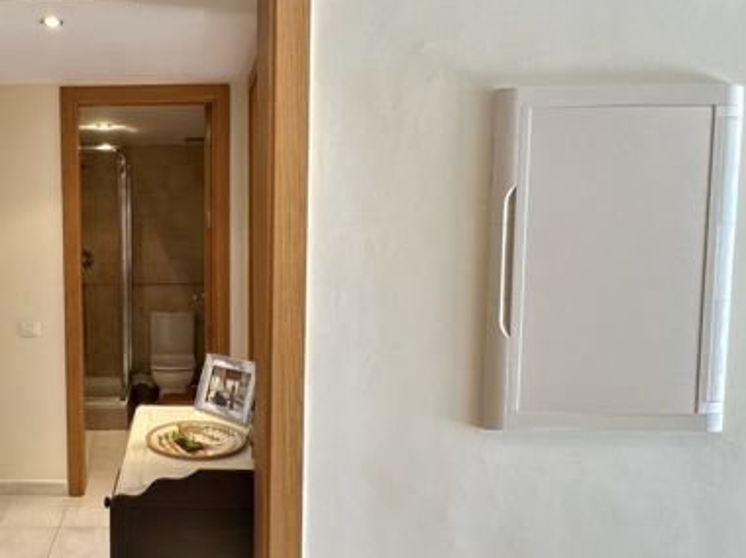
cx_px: 158
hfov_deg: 62.2
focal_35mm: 26
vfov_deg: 53.0
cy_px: 275
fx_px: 560
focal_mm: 2.22
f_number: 2.2
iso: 100
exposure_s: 1/100
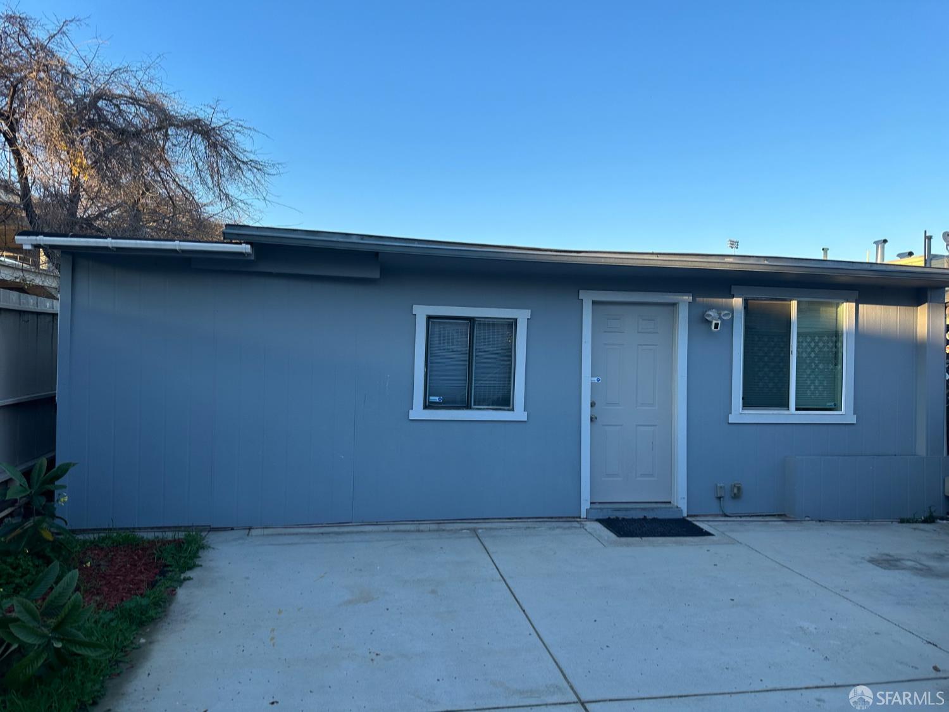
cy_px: 356
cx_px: 474
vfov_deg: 56.8
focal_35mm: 24
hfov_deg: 71.6
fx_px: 658
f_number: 1.78
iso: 80
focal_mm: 6.86
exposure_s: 1/1198
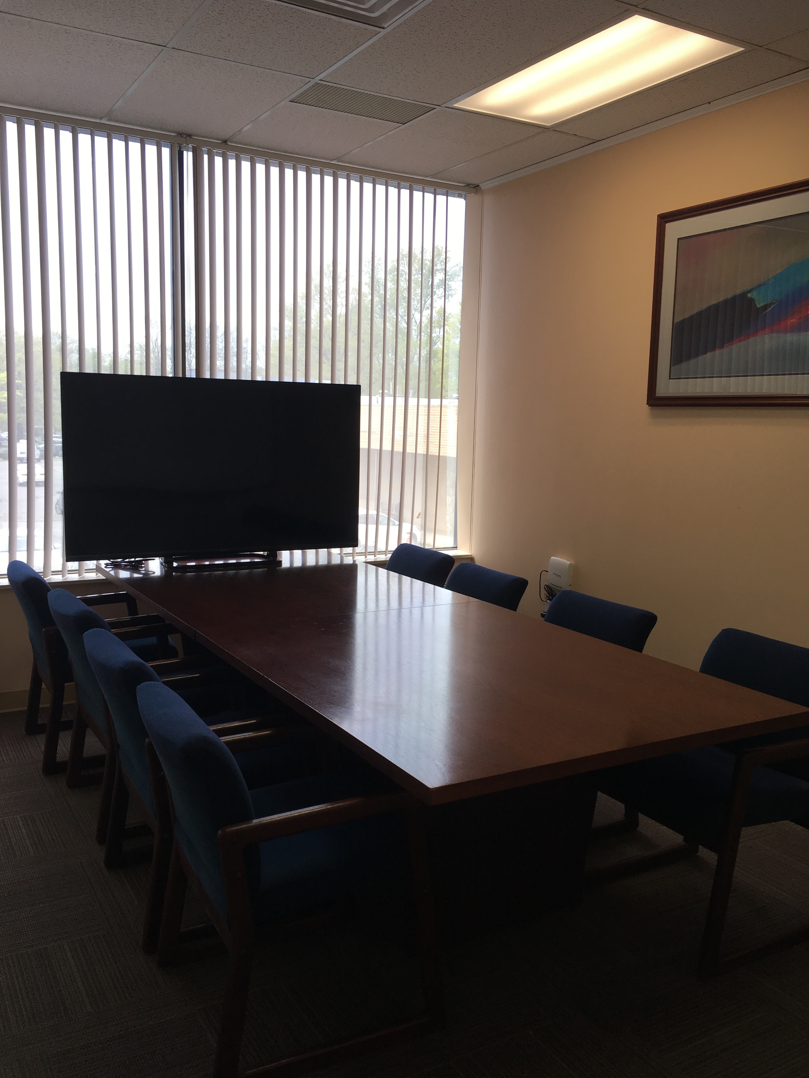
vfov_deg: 61.7
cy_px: 539
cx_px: 404
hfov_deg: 48.2
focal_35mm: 29
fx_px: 904
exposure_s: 1/125
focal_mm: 4.15
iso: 25
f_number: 2.2
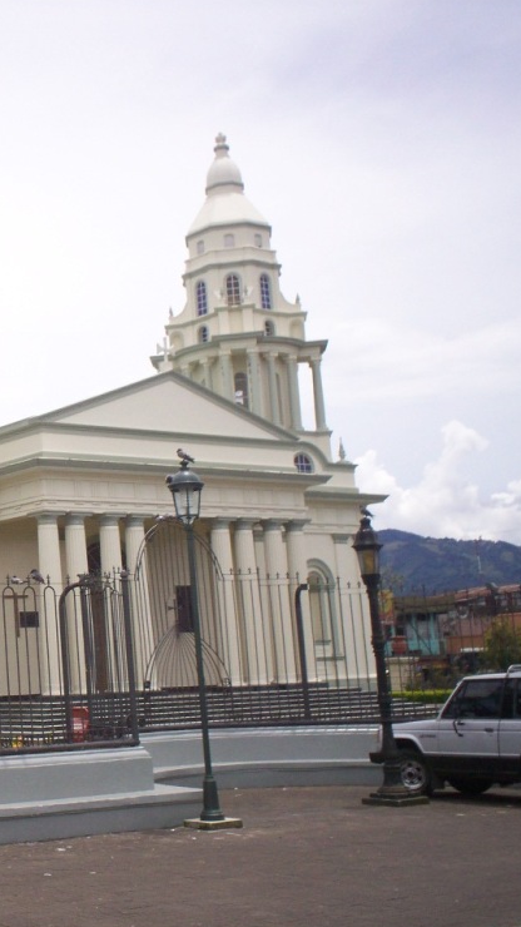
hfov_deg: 21.2
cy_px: 465
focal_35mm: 53
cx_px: -83
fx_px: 1302
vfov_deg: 39.2
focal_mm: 6
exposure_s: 1/855
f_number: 4.5
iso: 100
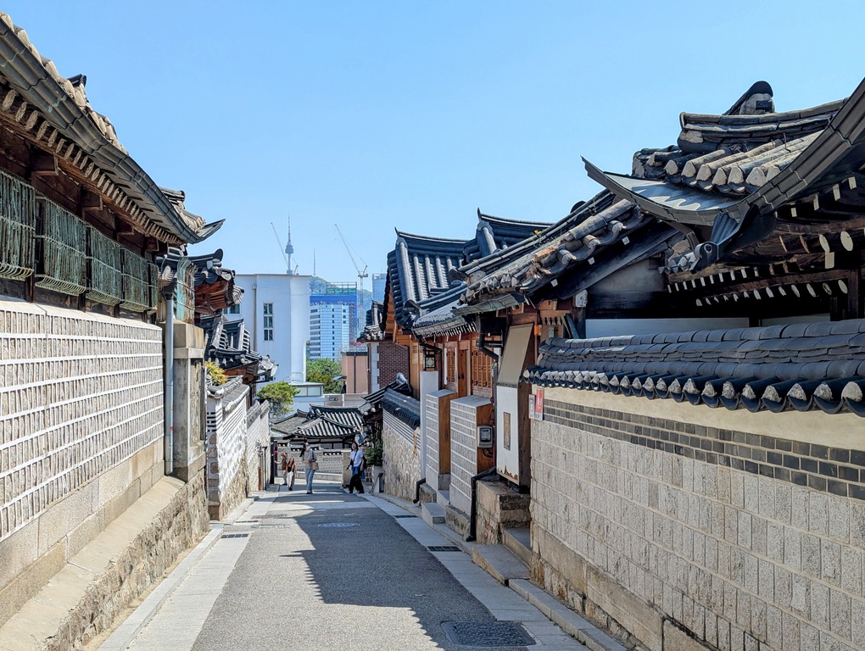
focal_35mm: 48
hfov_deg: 39.6
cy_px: 326
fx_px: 1201
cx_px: 432
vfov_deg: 30.3
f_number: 1.85
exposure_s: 1/1949
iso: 51
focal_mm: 6.81
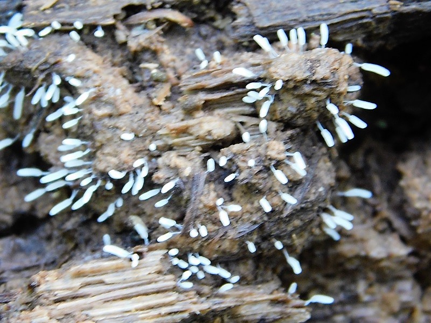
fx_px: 2889
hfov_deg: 8.5
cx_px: 216
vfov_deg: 6.4
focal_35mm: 232
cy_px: 162
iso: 800
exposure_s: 1/20
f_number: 5.6
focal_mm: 41.3
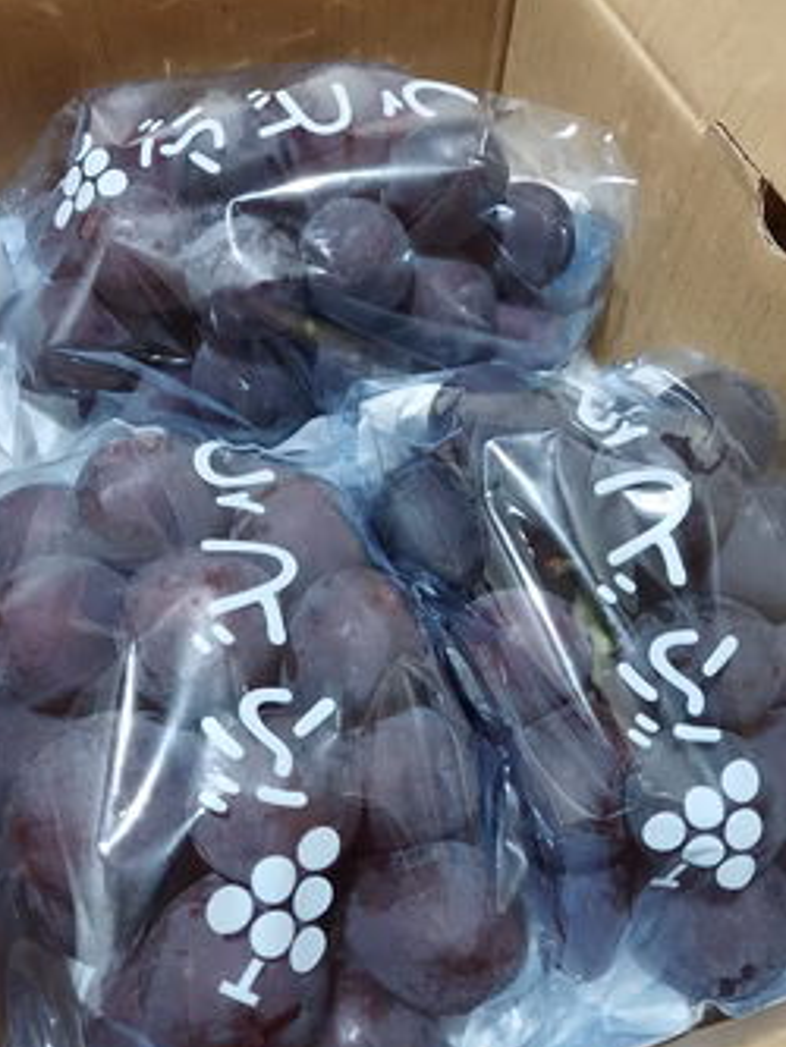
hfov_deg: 46.8
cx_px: 409
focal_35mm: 30
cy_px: 566
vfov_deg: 59.9
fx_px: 908
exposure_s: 1/33
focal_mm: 4.6
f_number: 2
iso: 500
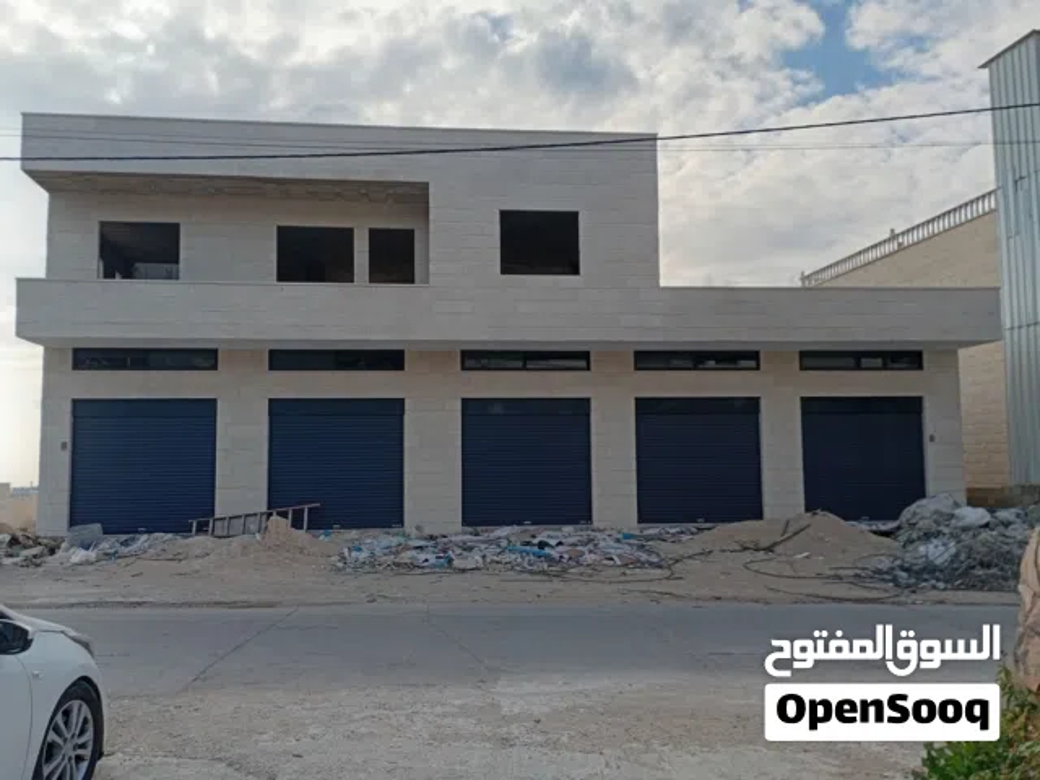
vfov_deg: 51.4
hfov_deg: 65.3
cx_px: 520
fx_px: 811
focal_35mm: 27
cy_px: 390
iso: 50
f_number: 1.8
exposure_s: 1/248
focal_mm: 3.98
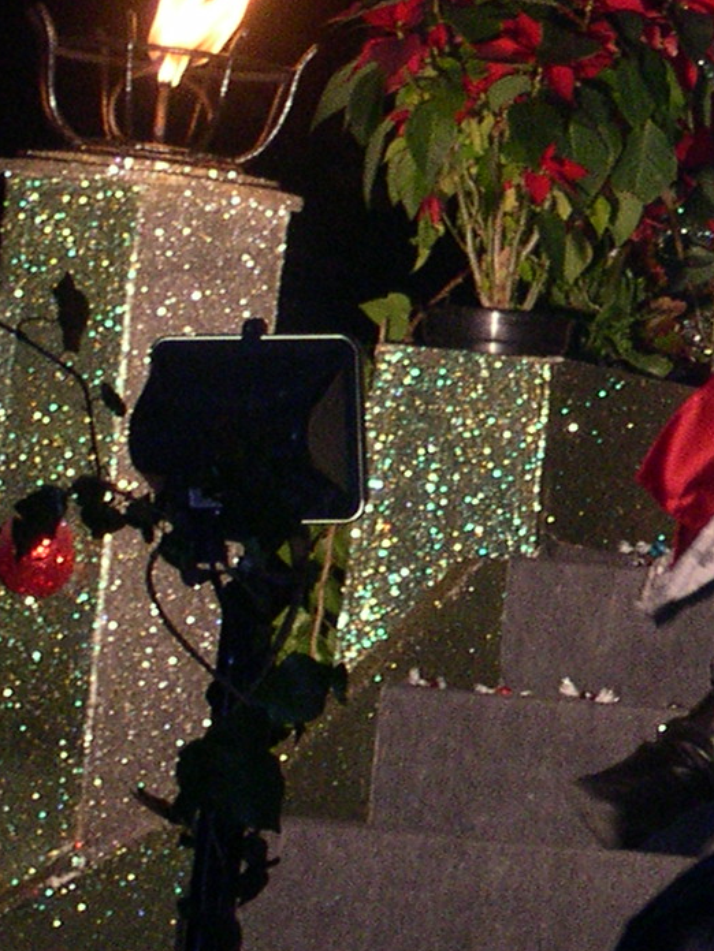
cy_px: 142
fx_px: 10231
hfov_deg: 4.0
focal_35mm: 372
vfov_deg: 5.3
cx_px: 1235
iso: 400
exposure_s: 1/60
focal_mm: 24
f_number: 4.9
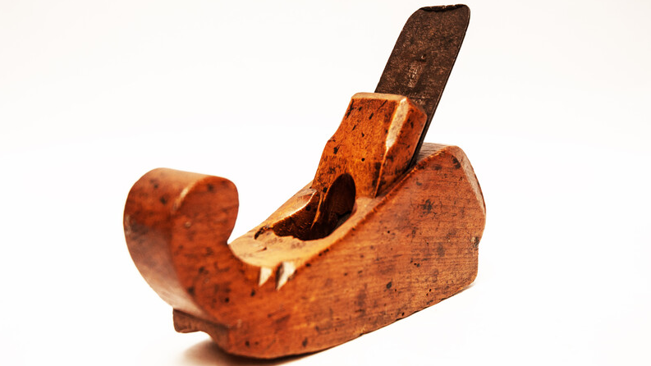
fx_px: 1260
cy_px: 190
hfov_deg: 29.0
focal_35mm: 73
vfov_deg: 16.5
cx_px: 325
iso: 100
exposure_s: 1/15
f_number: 4.5
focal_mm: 46
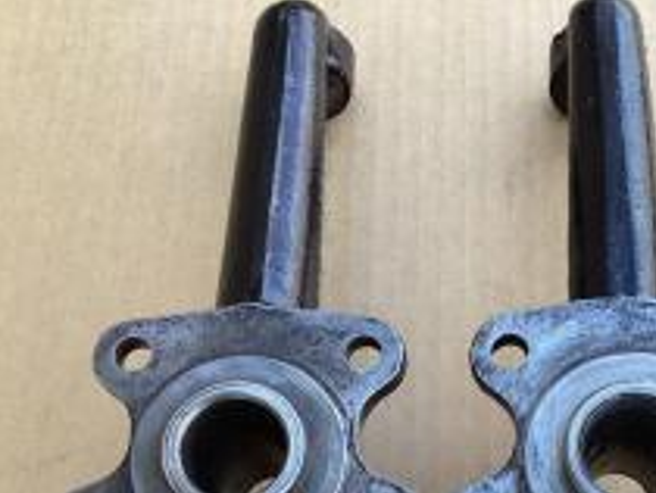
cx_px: 440
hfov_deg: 32.4
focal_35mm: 59
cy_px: 465
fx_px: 1119
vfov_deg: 24.0
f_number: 2.4
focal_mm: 3.3
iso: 32
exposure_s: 1/120
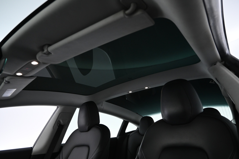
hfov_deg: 73.7
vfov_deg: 53.1
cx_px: 120
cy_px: 80
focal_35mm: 24
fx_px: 159
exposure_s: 1/30
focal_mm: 16
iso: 1600
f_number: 3.5
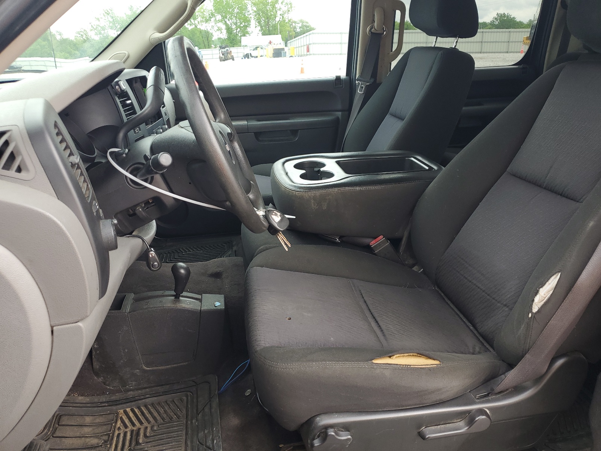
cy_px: 226
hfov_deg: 67.3
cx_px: 300
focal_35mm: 26
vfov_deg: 53.1
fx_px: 451
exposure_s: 1/250
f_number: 1.5
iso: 50
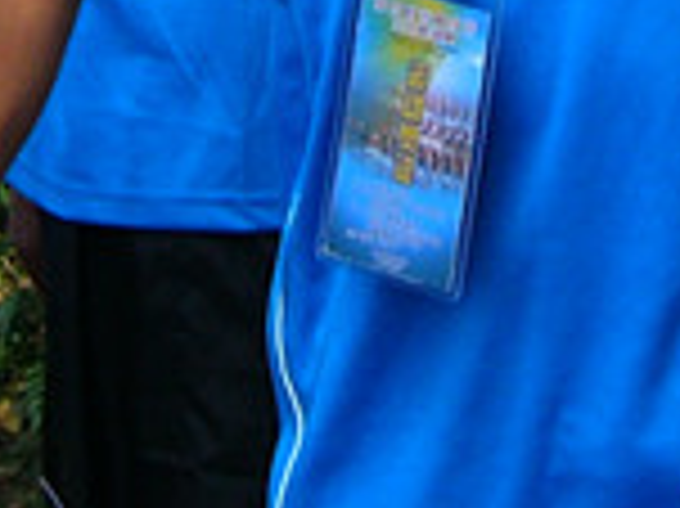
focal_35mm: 307
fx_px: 6026
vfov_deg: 4.7
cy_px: -587
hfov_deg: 6.5
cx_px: 531
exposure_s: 1/125
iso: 50
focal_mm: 9.7
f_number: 2.8
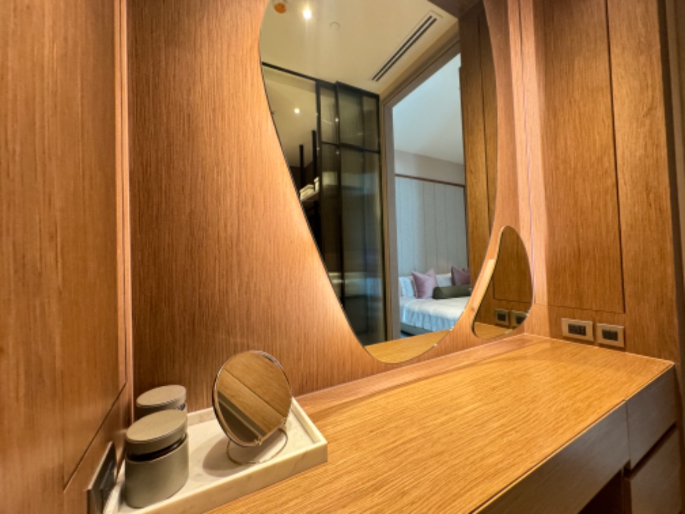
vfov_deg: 85.7
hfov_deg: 102.1
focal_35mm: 14
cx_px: 342
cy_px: 257
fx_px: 277
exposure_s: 1/50
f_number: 2.2
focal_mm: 2.22
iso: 640
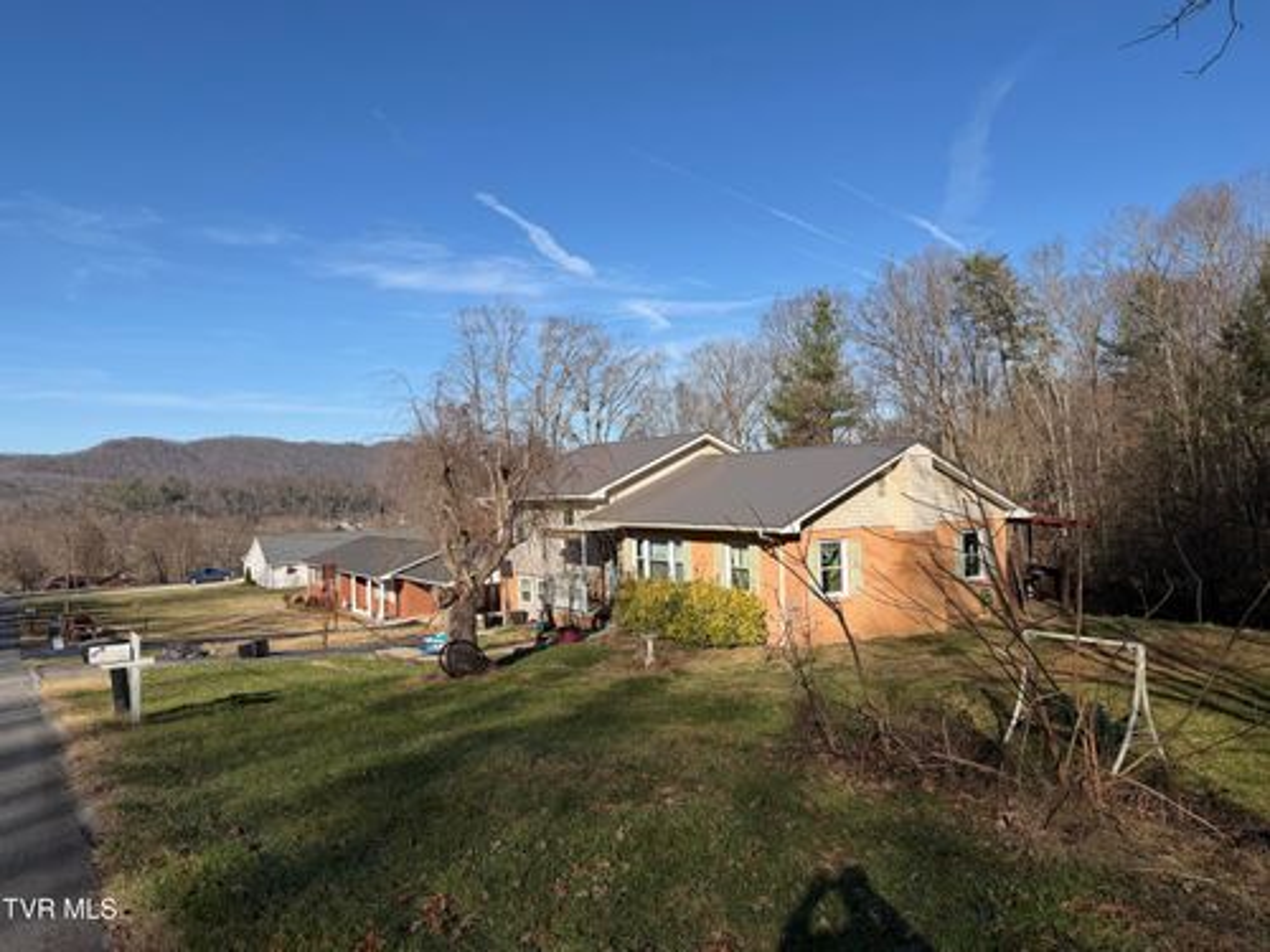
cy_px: 476
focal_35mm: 24
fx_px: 881
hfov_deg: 71.6
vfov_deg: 56.8
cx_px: 635
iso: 80
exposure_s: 1/4975
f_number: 1.78
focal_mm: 6.76
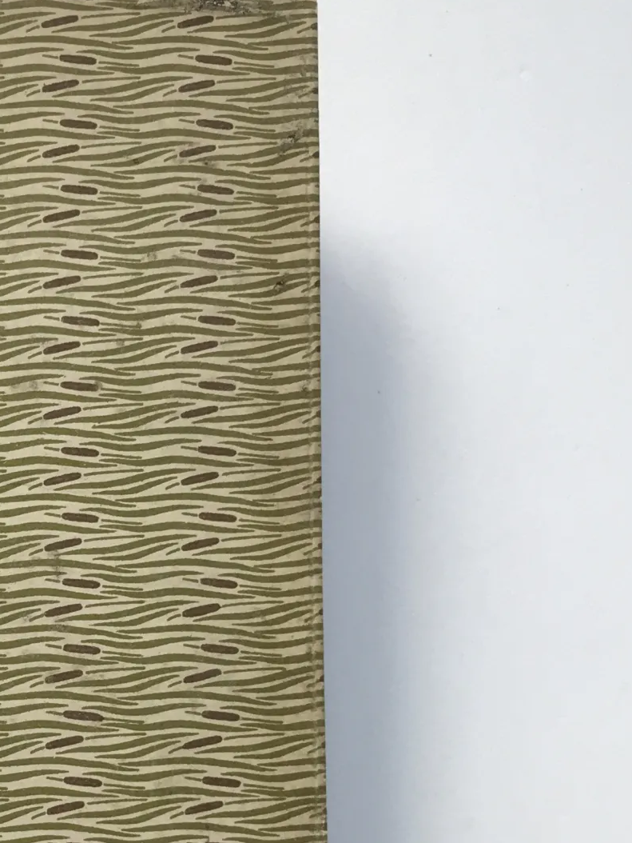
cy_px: 642
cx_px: -104
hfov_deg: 20.4
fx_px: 1655
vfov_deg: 28.1
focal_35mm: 68
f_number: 1.8
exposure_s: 1/100
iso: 32
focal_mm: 3.99
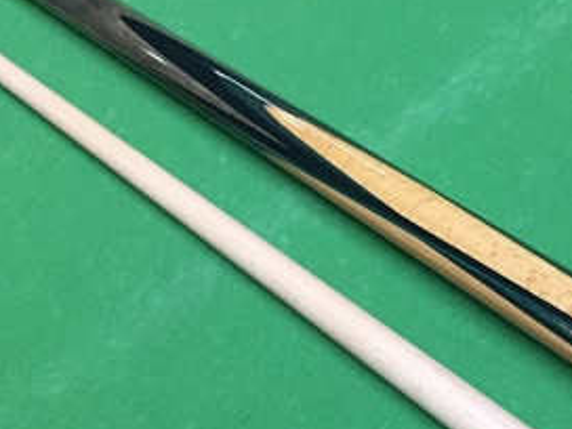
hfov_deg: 29.5
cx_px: 461
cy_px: 345
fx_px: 1058
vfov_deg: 22.6
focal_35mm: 64
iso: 50
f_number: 2.2
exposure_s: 1/30
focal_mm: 4.15
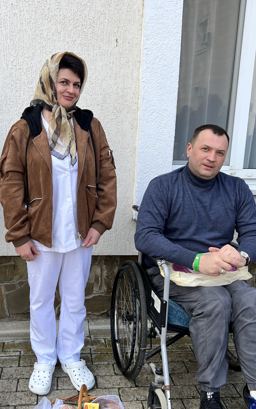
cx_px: 94
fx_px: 413
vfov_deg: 52.7
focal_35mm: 37
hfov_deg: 34.2
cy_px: 203
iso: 50
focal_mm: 5.7
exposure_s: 1/718
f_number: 1.5
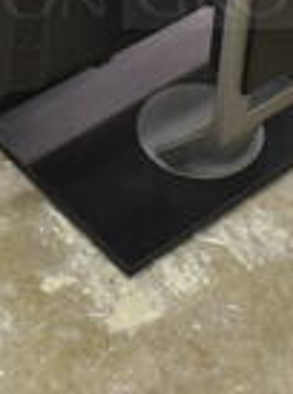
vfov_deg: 16.1
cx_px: 89
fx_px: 1315
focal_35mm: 116
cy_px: -124
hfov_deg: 12.7
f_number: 3.5
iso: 560
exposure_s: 1/30
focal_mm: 18
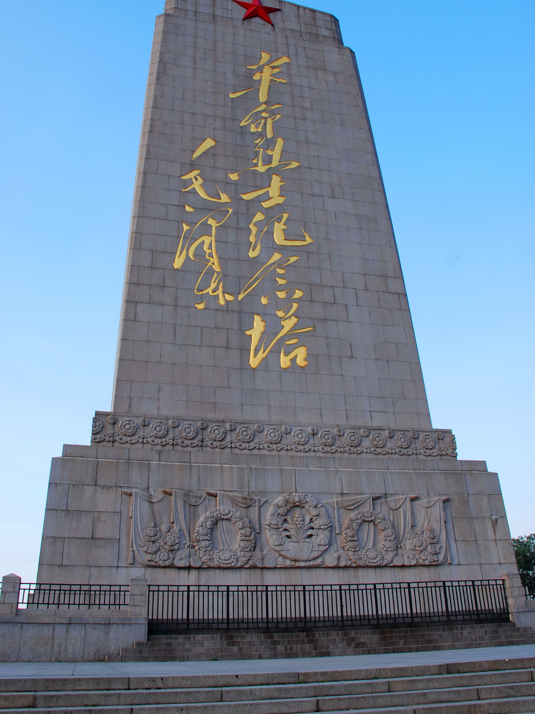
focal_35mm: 30
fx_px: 618
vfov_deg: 59.7
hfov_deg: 46.8
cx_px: 262
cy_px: 304
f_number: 5.6
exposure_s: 1/125
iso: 100
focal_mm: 18
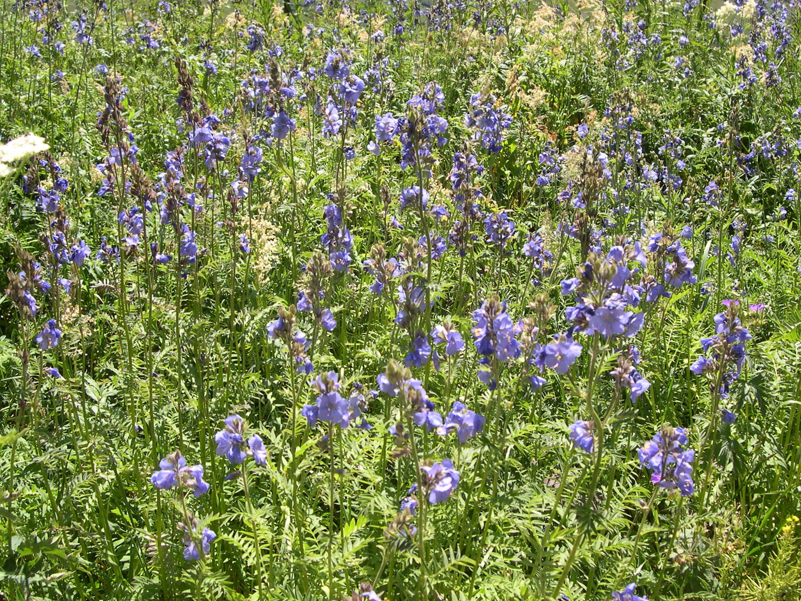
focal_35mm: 44
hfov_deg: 42.9
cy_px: 296
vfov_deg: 32.9
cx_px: 421
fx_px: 1018
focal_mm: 8
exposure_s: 1/94
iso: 100
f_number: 7.6
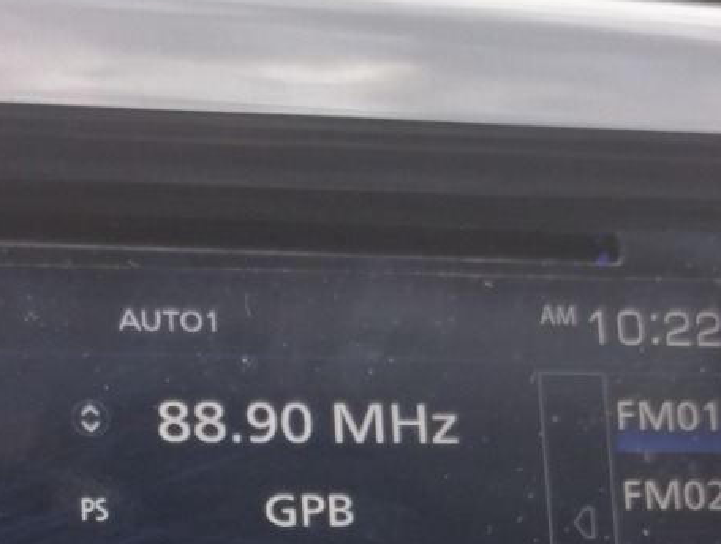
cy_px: 707
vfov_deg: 16.0
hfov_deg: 22.1
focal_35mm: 88
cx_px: 215
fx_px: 1837
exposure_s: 1/120
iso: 506
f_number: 1.8
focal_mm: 4.27
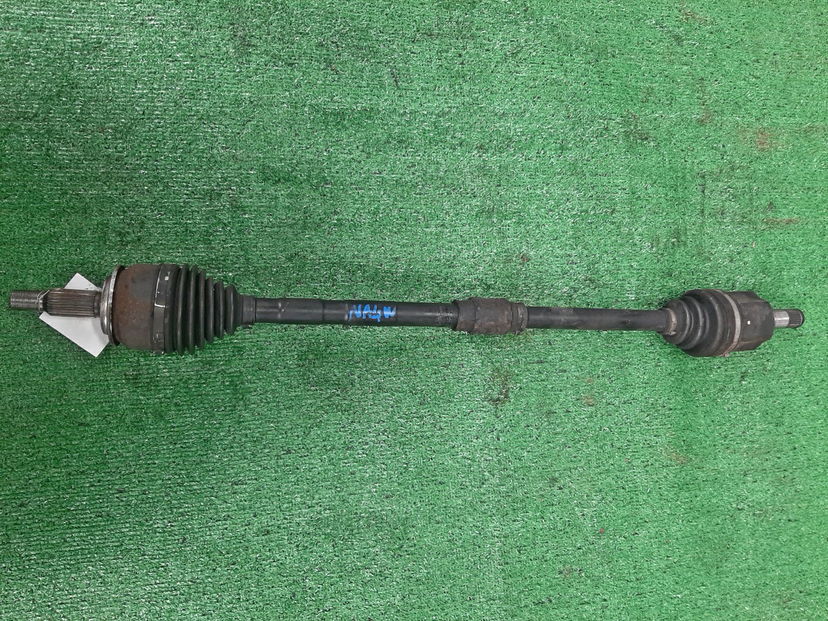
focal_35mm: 26
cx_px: 414
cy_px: 310
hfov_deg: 67.3
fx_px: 622
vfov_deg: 53.1
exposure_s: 1/50
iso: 84
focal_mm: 3.93
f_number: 1.7
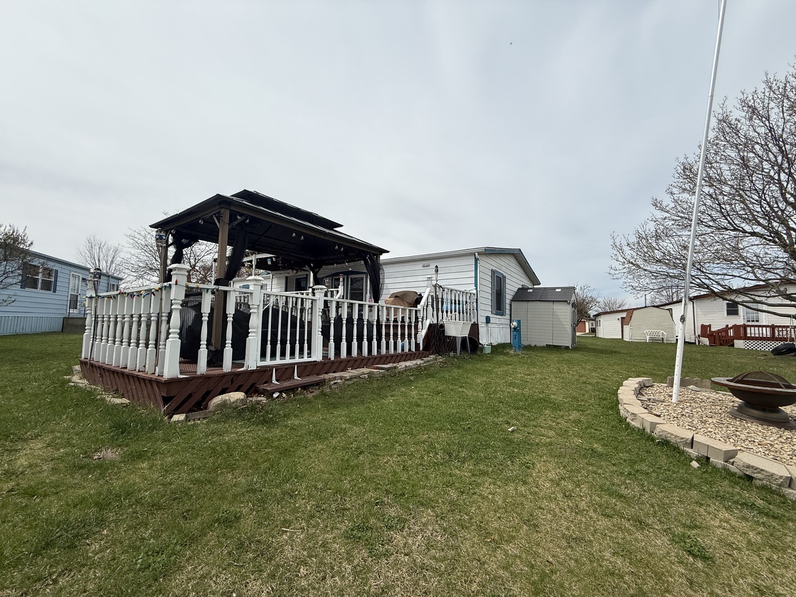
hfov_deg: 102.1
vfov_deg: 85.7
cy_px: 298
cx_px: 398
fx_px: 322
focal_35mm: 14
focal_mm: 2.22
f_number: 2.2
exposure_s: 1/3460
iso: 50
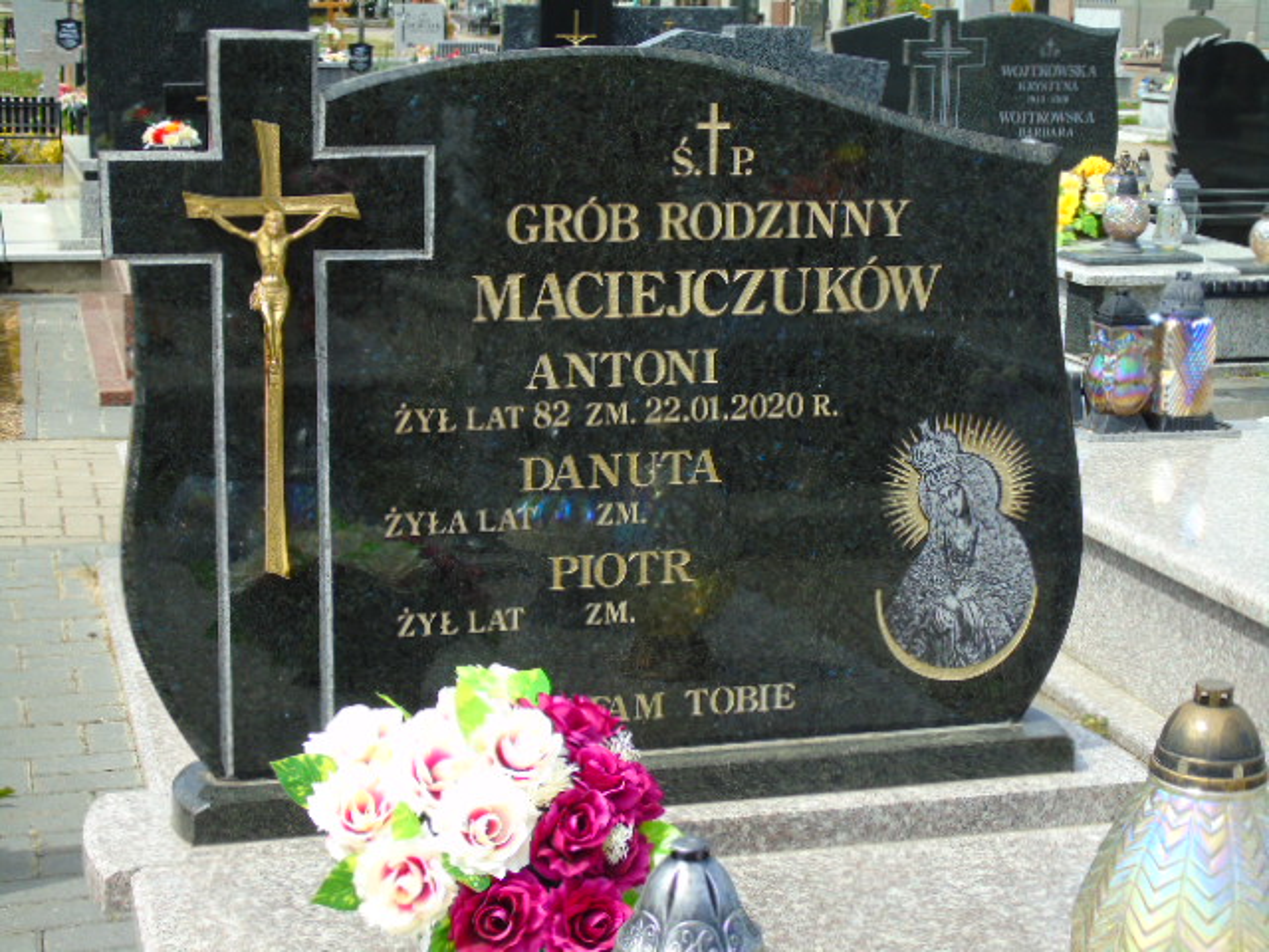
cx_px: 634
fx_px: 2273
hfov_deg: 31.2
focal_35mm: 62
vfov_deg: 23.7
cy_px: 476
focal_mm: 11
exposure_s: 1/400
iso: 80
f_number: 4.5
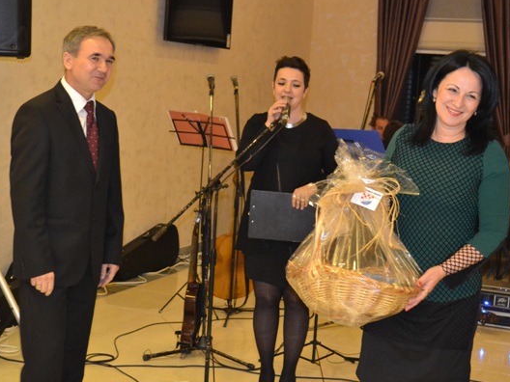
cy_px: 187
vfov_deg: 23.3
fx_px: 928
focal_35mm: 63
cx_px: 249
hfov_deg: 30.7
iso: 3200
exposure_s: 1/60
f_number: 5
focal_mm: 36
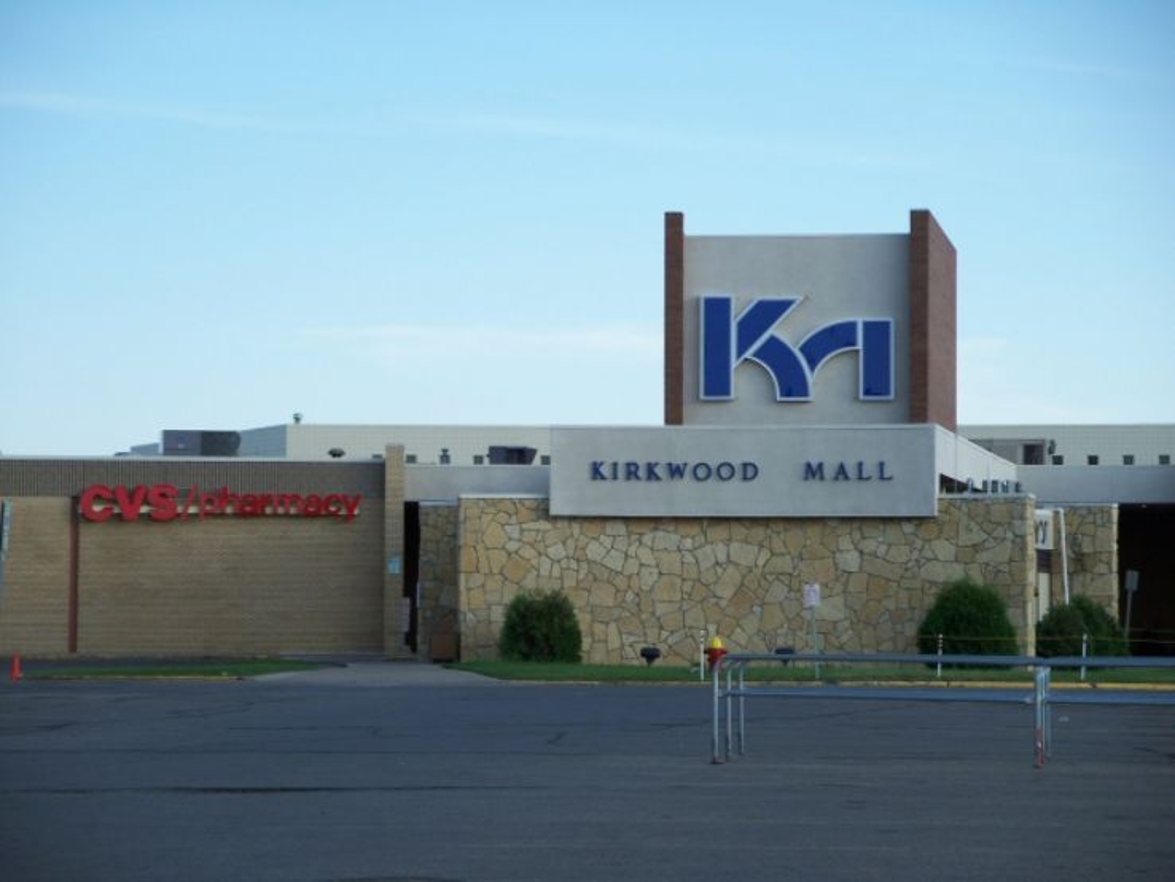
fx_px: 3837
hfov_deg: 17.4
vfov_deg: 13.1
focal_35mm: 113
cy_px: 441
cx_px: 588
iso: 64
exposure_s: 1/320
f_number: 3.6
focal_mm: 23.9
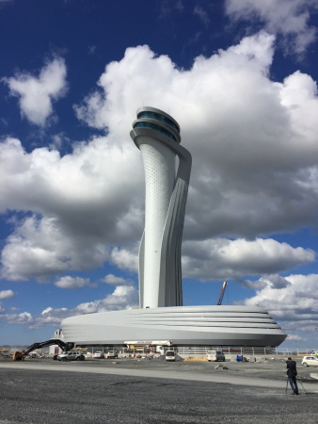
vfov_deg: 61.6
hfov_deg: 48.3
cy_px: 212
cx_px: 159
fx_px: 355
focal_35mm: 29
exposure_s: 1/5650
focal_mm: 4.15
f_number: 2.2
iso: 32
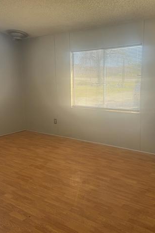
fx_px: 220
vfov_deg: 55.8
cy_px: 116
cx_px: 77
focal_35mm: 34
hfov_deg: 38.9
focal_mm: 6.86
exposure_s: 1/170
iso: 80
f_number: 1.78
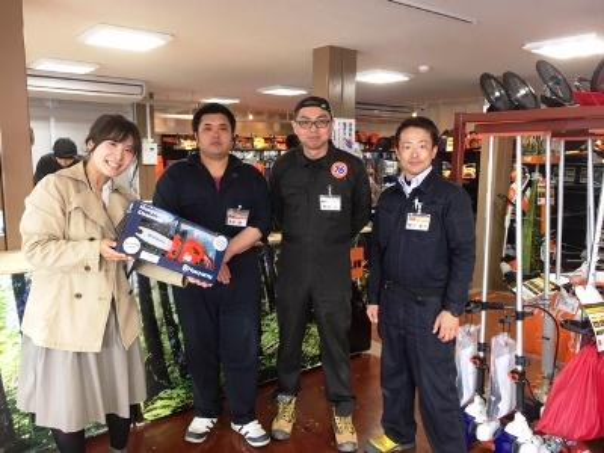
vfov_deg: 48.2
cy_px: 226
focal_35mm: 29
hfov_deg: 61.7
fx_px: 506
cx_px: 302
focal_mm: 4.2
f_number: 2.2
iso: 40
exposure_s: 1/30
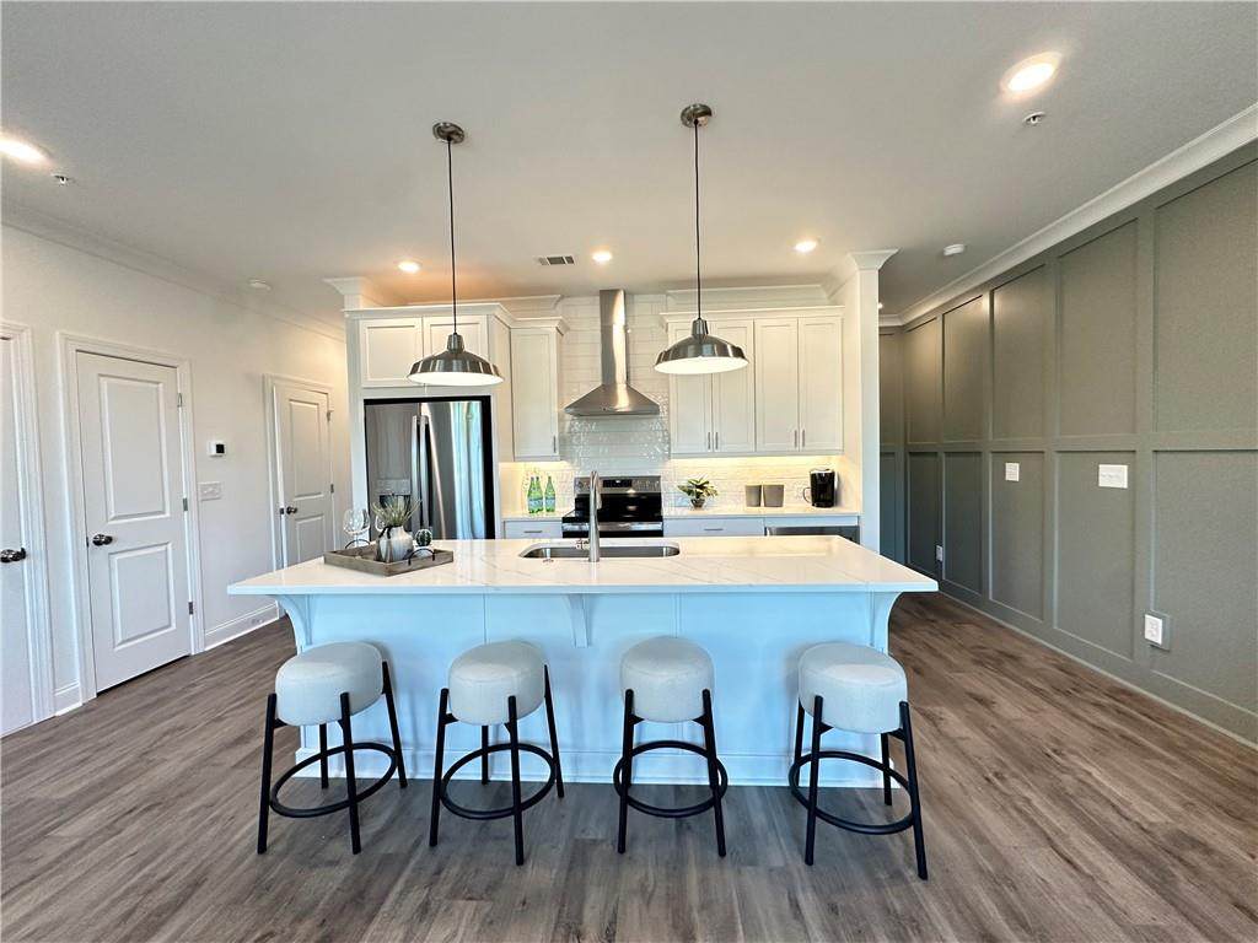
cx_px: 629
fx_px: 509
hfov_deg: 102.1
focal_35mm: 14
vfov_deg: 85.7
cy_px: 472
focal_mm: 2.22
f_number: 2.2
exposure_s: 1/120
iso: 320
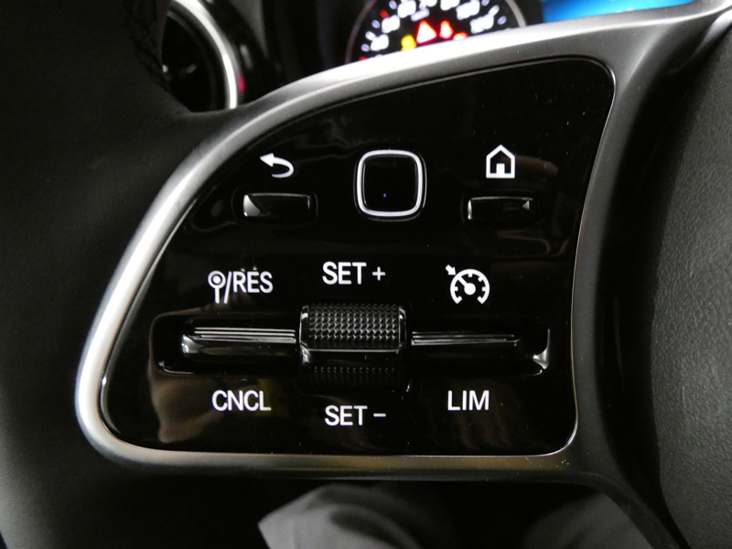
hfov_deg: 81.7
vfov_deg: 66.0
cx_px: 366
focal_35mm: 20
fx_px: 423
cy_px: 274
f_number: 2.8
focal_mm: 3.6
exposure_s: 1/15
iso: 1600
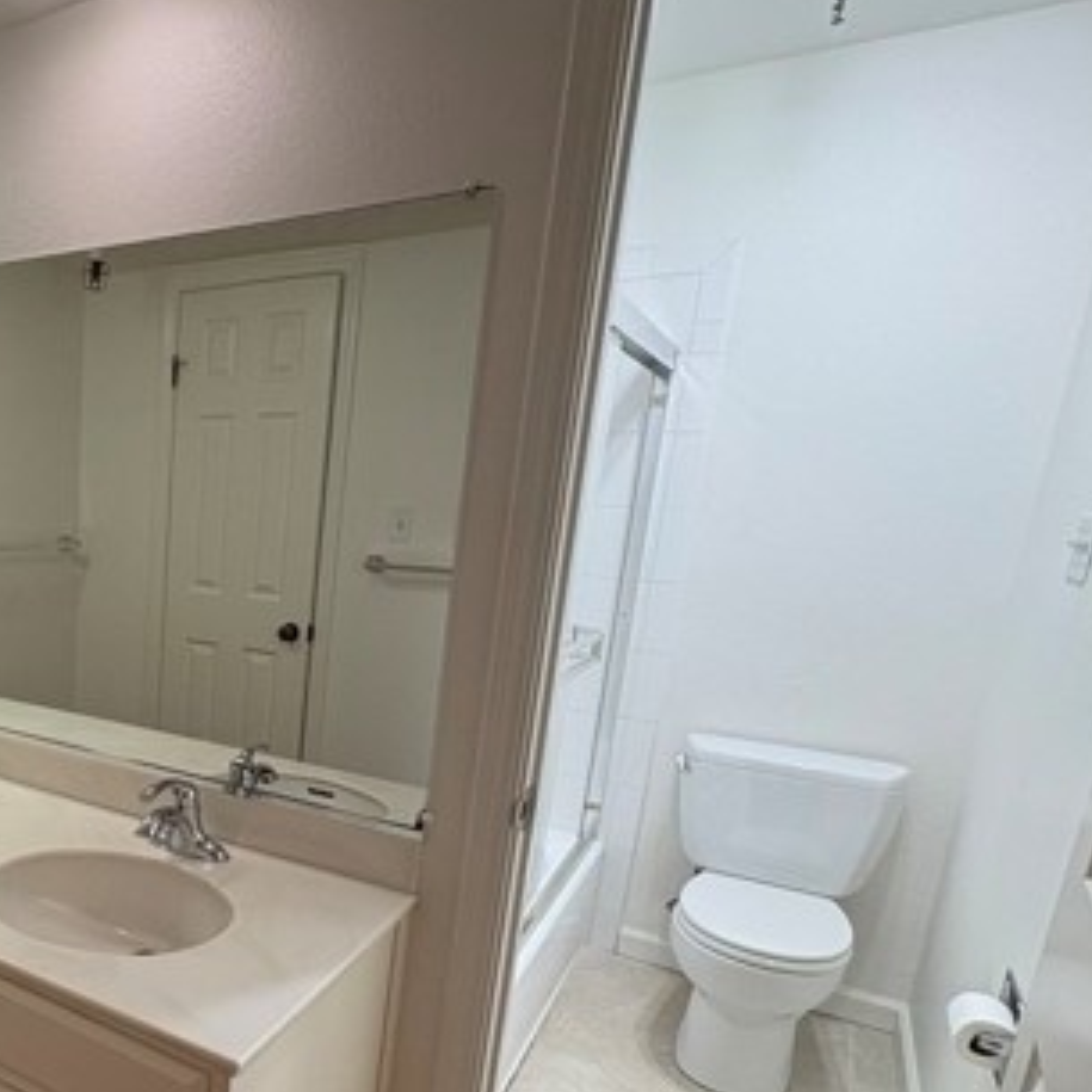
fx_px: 928
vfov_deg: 59.7
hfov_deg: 54.4
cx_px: 143
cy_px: 720
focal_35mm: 26
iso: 200
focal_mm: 2.22
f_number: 2.2
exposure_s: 1/120
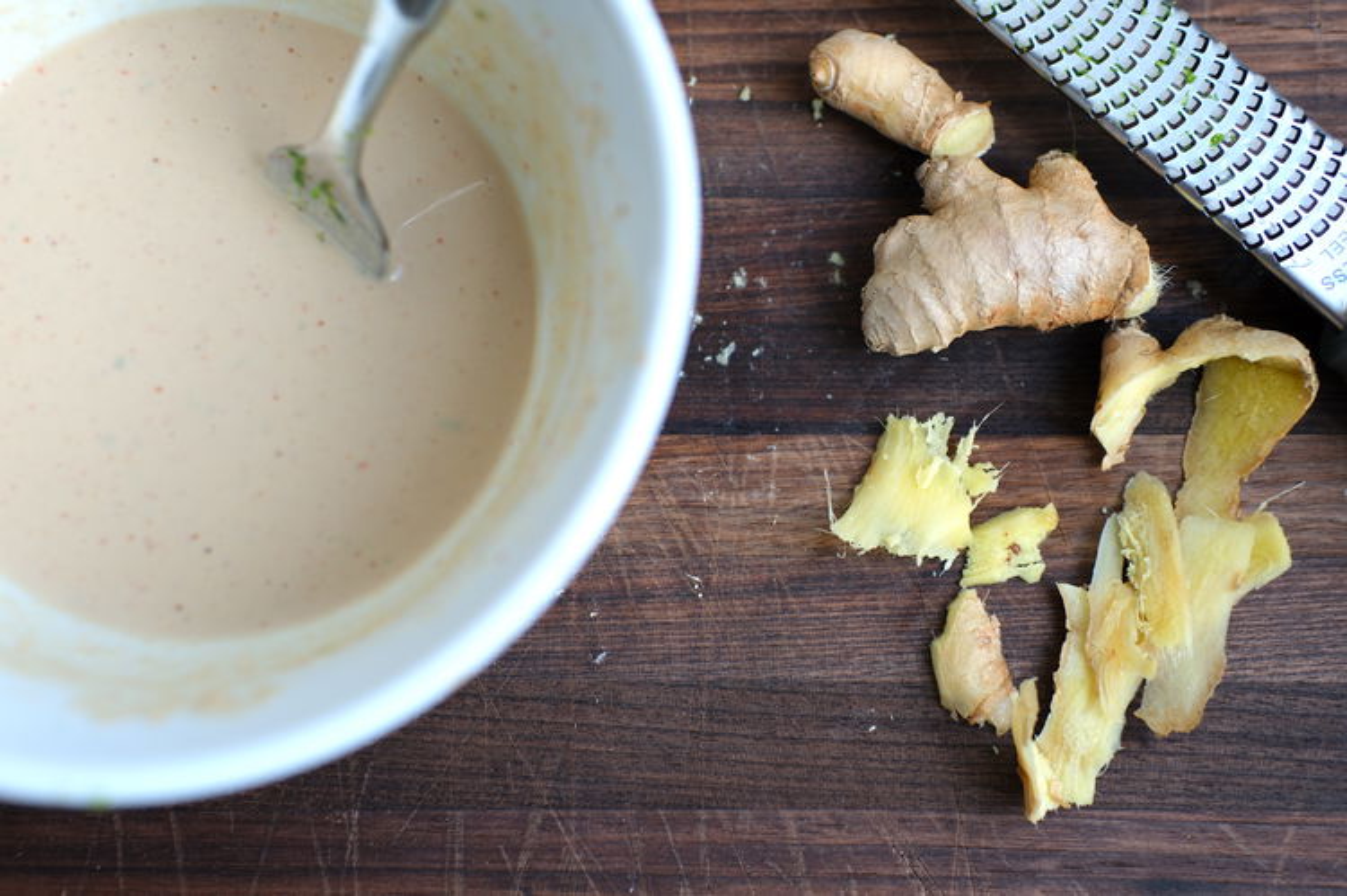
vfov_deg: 29.8
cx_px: 674
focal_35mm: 45
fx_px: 1683
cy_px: 448
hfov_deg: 43.6
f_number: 2.8
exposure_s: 1/80
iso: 125
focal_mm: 30
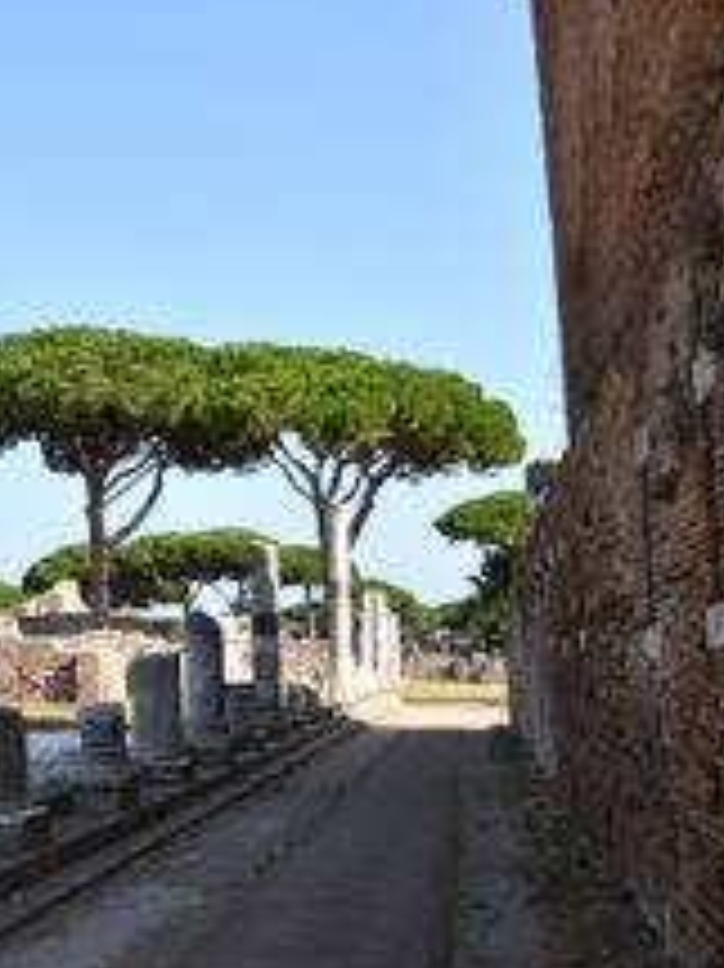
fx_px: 1200
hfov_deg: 31.4
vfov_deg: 43.9
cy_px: 470
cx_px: 27
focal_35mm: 43
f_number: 3.5
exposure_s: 1/800
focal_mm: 16
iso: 100
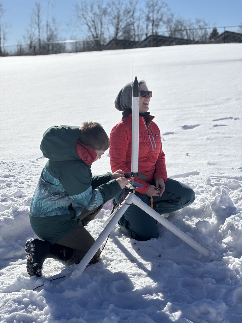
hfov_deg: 28.0
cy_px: 162
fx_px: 485
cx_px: 121
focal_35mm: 52
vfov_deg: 36.8
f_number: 1.6
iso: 40
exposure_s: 1/5348
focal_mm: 5.96
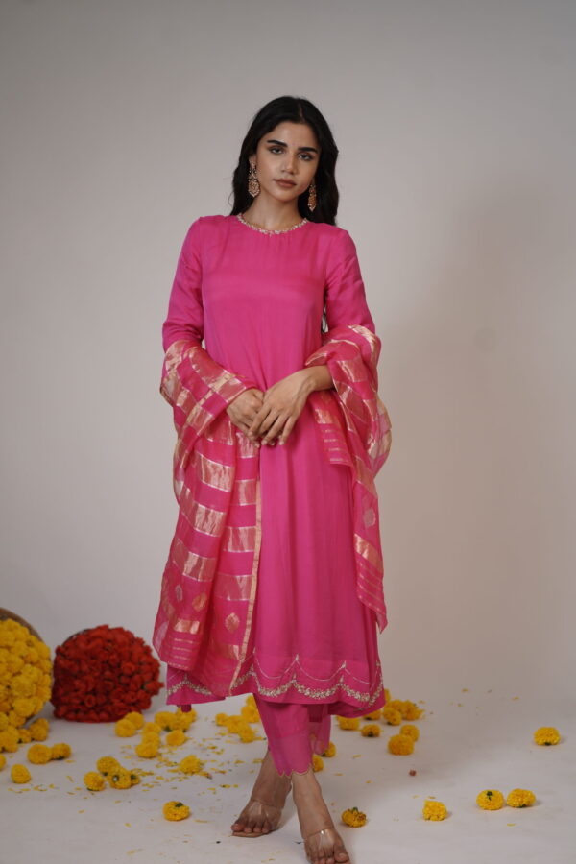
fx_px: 1680
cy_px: 432
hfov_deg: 19.5
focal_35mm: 70
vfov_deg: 28.8
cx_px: 288
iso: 250
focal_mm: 70
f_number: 2.8
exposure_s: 1/320
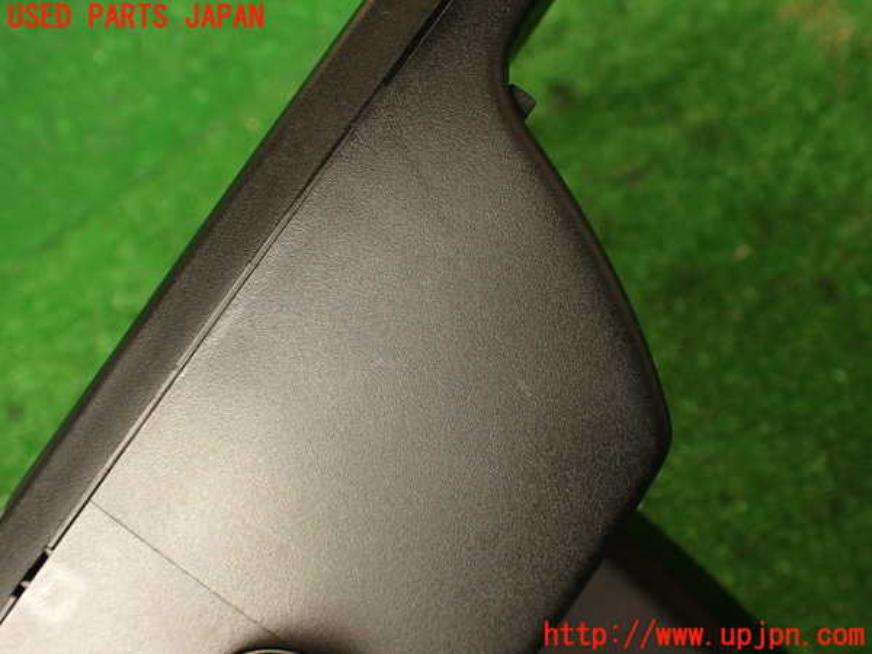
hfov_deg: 56.8
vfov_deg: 44.2
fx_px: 806
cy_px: 327
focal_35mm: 32
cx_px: 436
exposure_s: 1/60
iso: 125
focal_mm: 5.79
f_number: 2.4
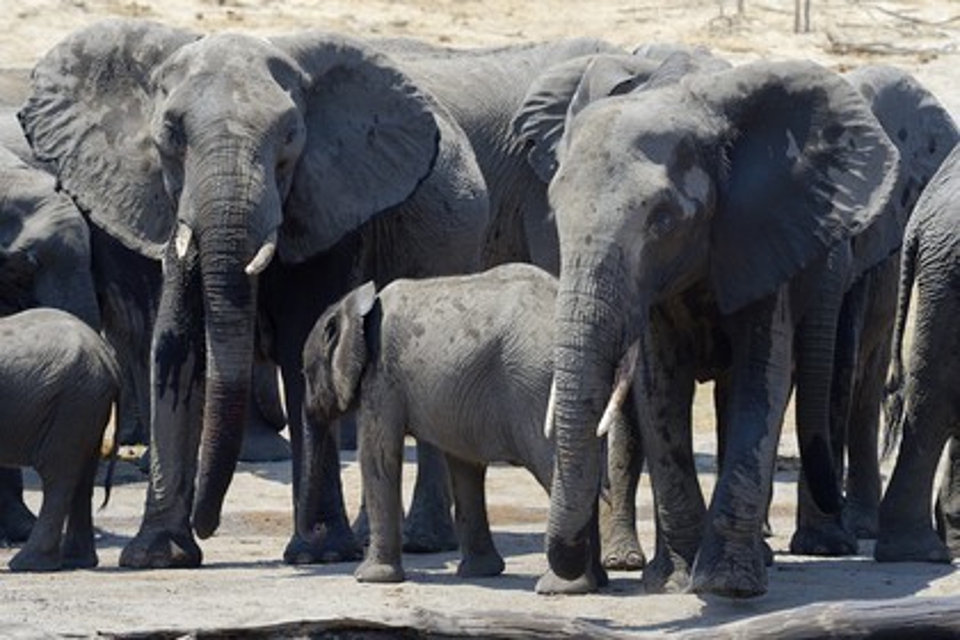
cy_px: 320
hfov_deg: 14.7
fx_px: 3733
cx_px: 480
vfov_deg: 9.8
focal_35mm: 140
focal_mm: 140
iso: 400
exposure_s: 1/500
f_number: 8
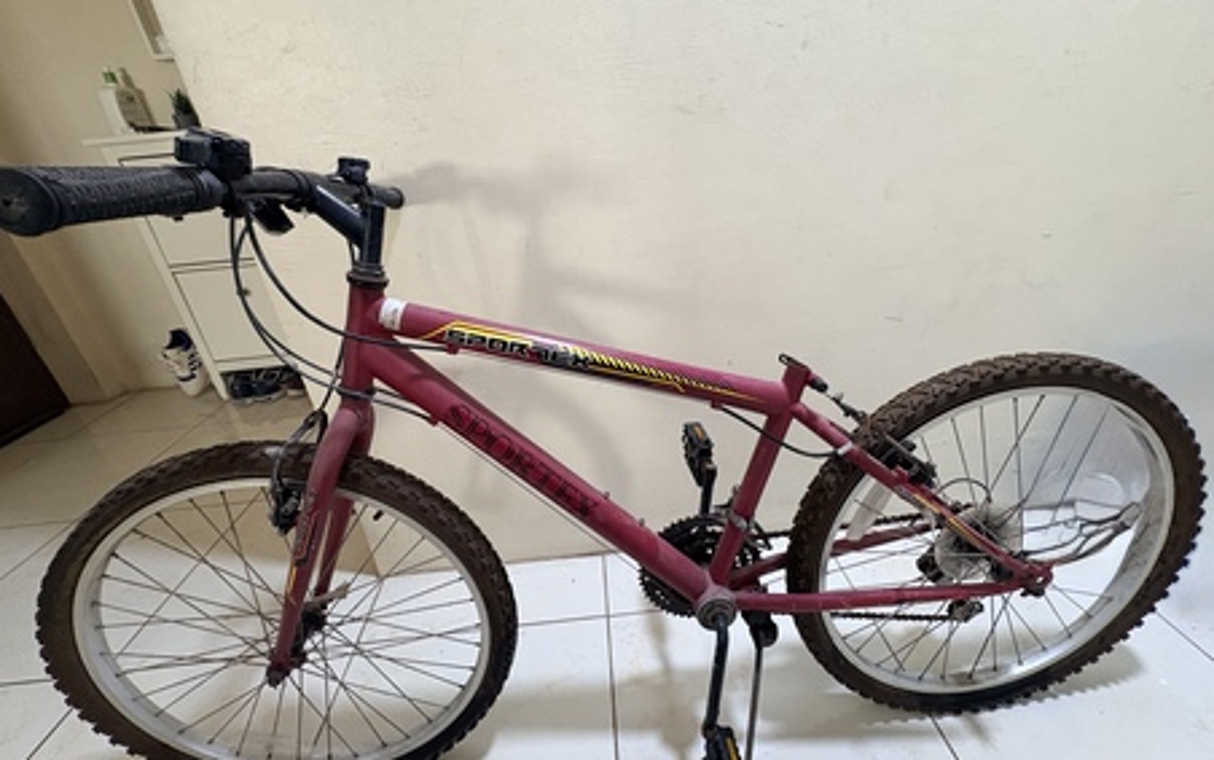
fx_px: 497
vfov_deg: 74.8
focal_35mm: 15
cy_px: 361
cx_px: 608
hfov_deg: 101.4
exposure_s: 1/60
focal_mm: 2.22
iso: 400
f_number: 2.2
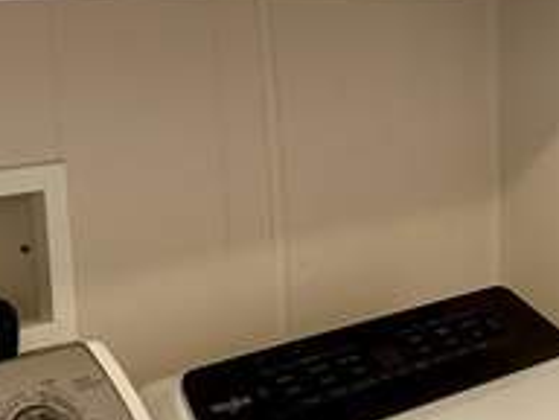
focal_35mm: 100
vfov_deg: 14.7
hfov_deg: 18.3
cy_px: 321
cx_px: 719
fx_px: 1615
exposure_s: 1/60
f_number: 1.78
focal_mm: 6.86
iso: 160
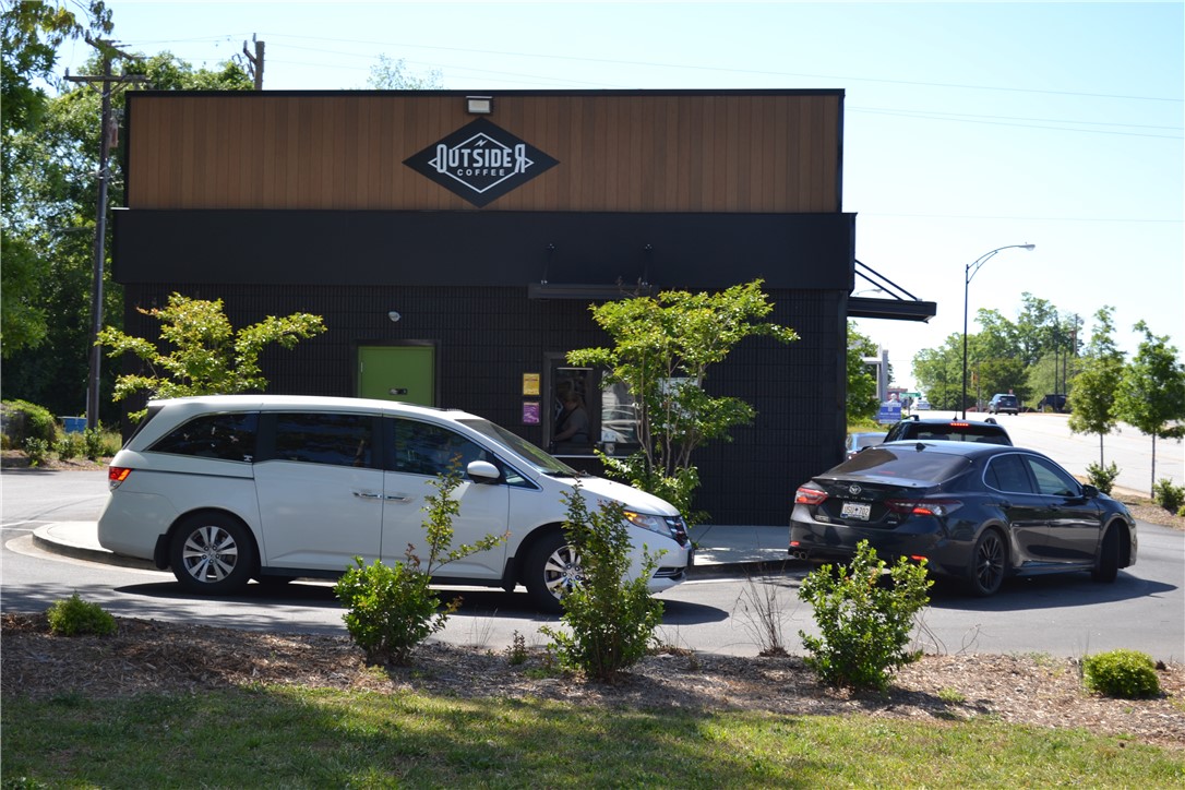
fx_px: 1975
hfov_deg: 33.4
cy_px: 395
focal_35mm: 60
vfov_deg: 22.6
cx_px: 592
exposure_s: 1/200
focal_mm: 40
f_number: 6.3
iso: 100
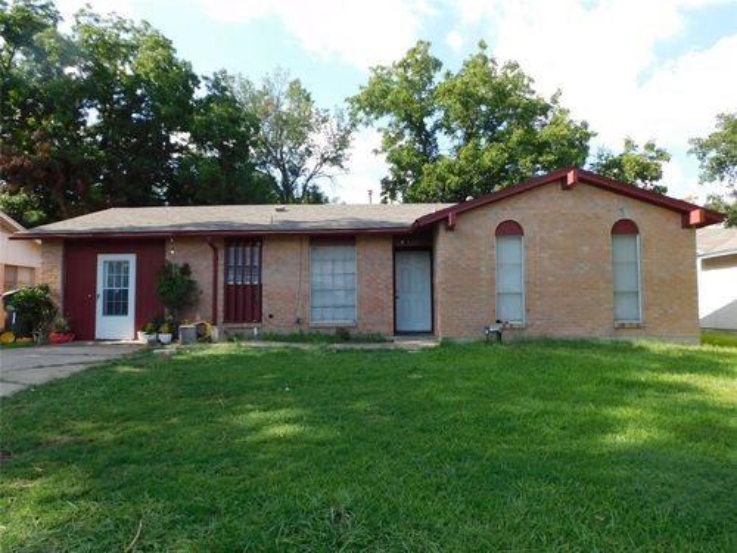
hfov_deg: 71.6
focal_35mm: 24
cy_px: 276
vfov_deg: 56.8
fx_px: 511
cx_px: 368
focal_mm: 4.3
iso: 125
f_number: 3.3
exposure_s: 1/500
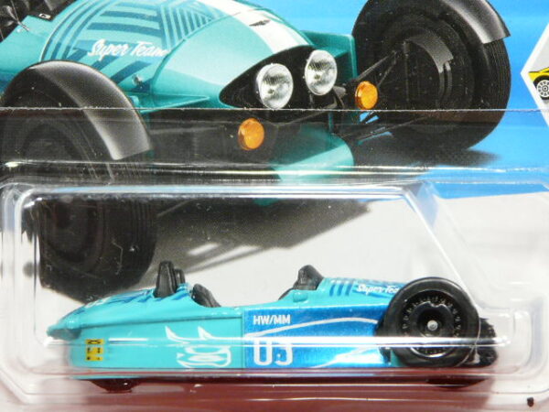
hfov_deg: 11.4
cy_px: 206
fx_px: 2760
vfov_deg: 8.5
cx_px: 274
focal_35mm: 174
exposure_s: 1/40
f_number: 3.6
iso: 200
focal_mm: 18
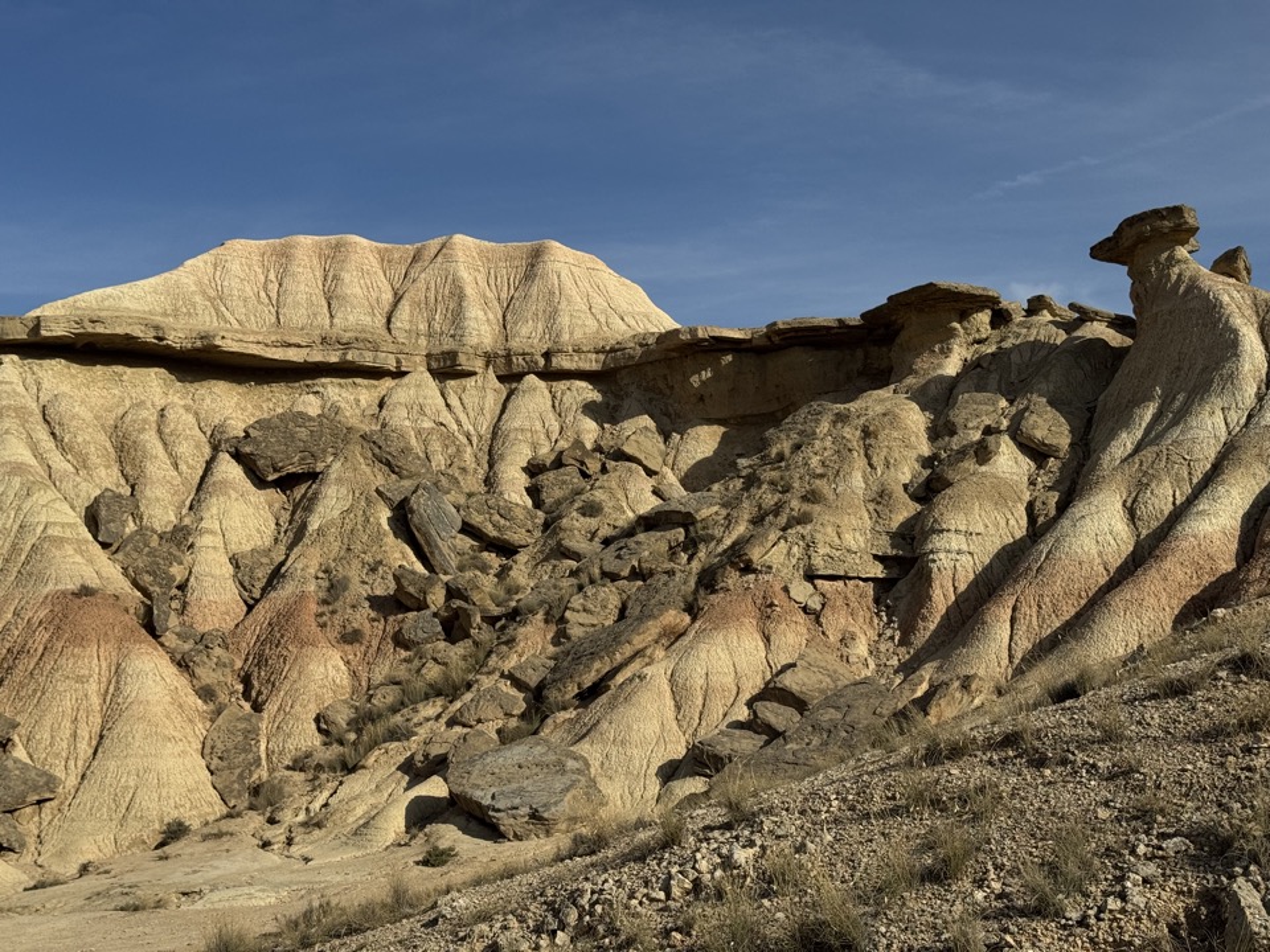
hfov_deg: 39.7
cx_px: 635
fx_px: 1761
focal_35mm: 48
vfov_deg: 30.3
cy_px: 476
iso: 64
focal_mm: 6.76
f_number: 1.78
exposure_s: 1/7937
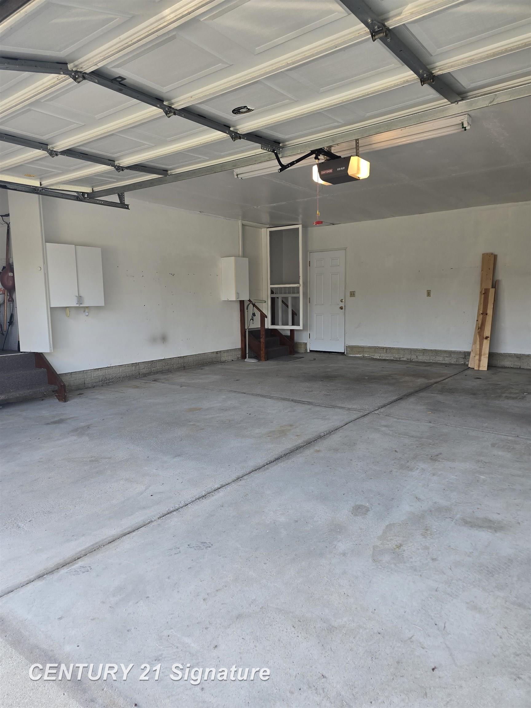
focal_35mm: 23
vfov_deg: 73.9
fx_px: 470
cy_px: 354
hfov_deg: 58.9
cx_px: 266
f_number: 1.7
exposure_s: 1/180
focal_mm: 6.3
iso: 64
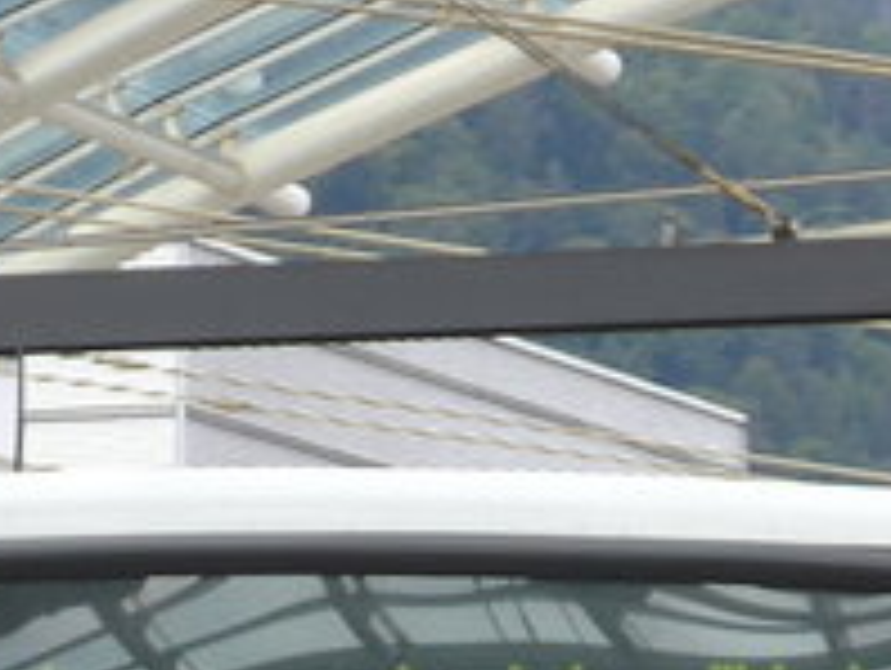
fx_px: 11545
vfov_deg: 3.3
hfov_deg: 4.4
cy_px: 1479
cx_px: 760
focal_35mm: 448
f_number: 4.2
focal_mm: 15
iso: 80
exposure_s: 1/125
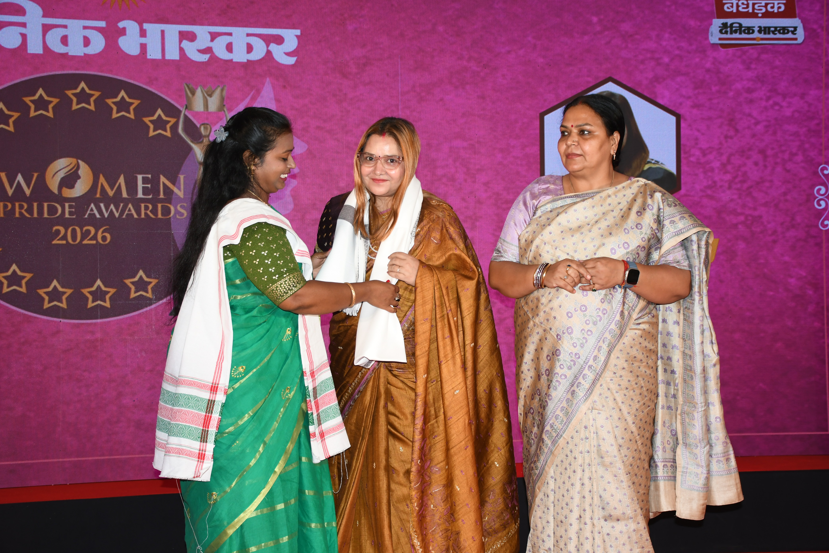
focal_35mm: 51
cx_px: 414
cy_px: 276
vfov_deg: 26.5
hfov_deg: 38.9
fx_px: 1174
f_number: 4.5
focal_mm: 34
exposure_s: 1/250
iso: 500
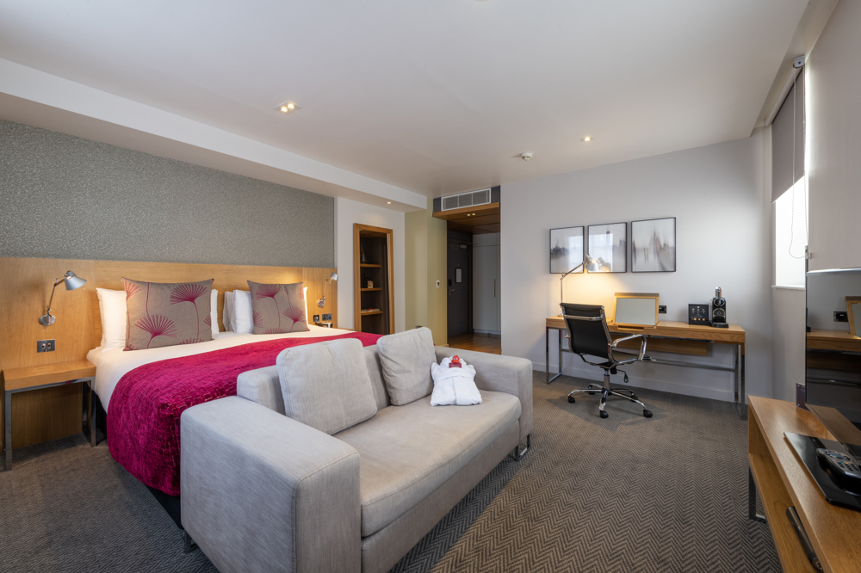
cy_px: 286
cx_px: 430
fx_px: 335
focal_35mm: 14
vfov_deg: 81.2
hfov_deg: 104.3
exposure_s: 1
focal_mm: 14
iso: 100
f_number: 16
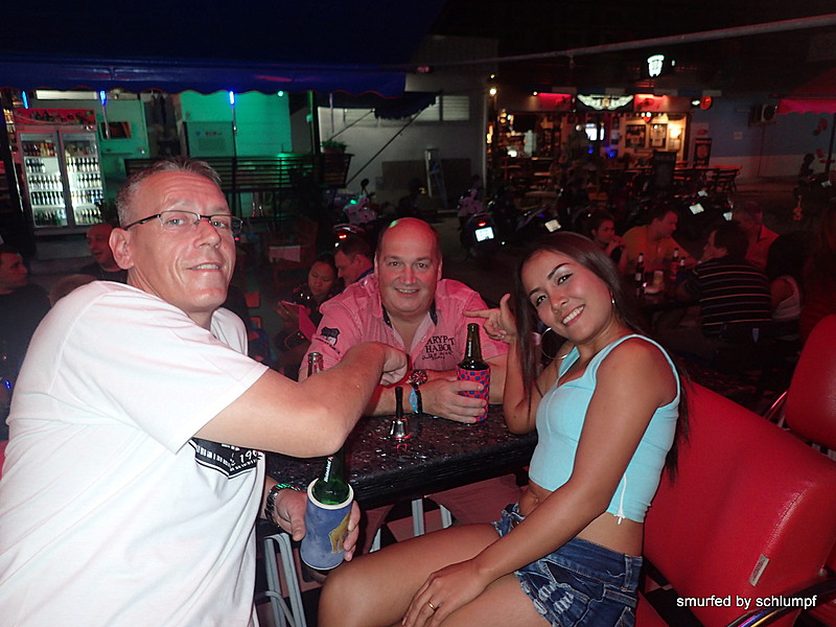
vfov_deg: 54.9
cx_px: 418
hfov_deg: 69.4
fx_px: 604
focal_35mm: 25
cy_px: 314
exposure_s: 1/30
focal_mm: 4.5
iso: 250
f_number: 2
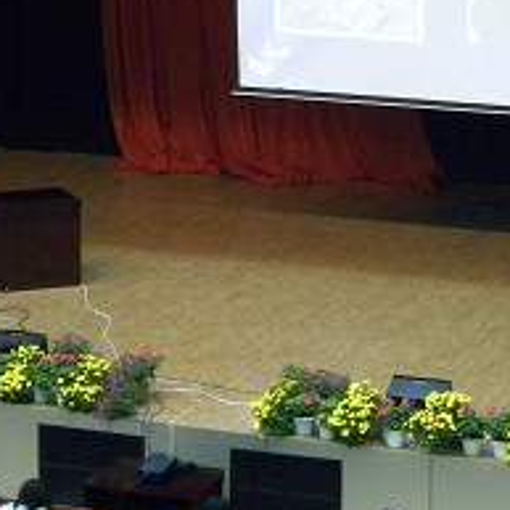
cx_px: 251
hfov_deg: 11.0
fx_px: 2650
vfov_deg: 10.9
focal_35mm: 159
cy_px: 29
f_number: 3.5
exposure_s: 1/9.6
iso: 419
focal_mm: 10.3
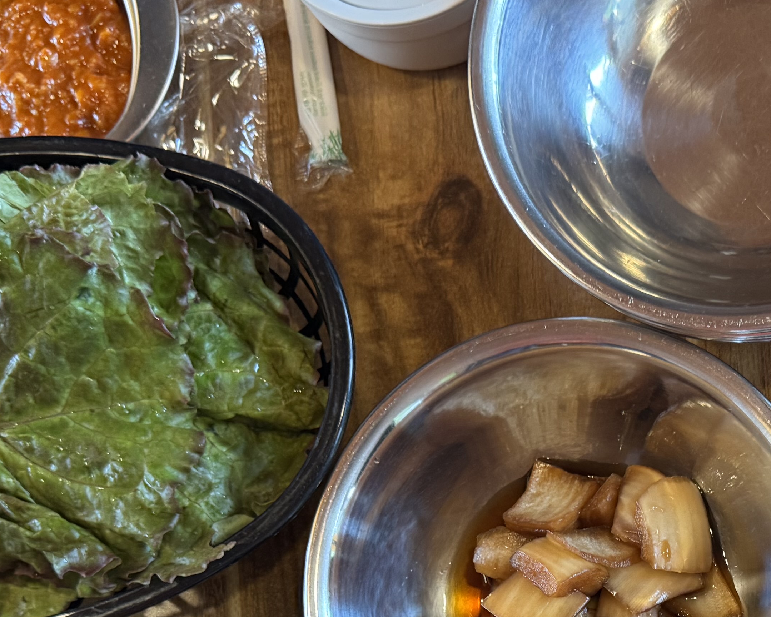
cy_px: 704
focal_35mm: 62
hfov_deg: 30.0
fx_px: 1415
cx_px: 577
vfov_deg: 22.9
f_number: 1.78
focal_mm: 6.76
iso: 250
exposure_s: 1/60
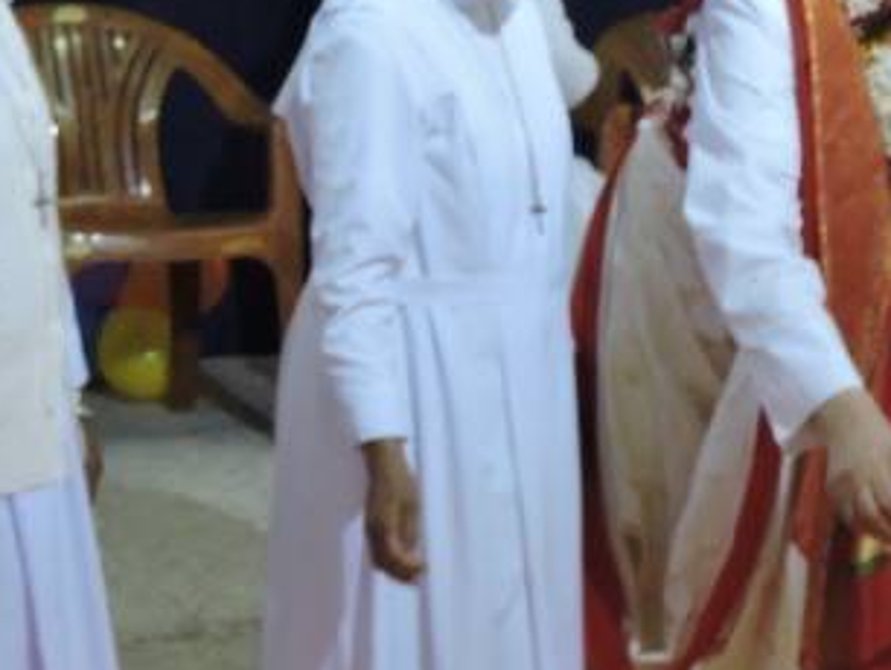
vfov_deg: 12.6
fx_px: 3014
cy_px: 492
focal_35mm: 117
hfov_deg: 16.6
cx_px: 827
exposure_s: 1/30
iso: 360
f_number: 3.8
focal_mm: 6.3
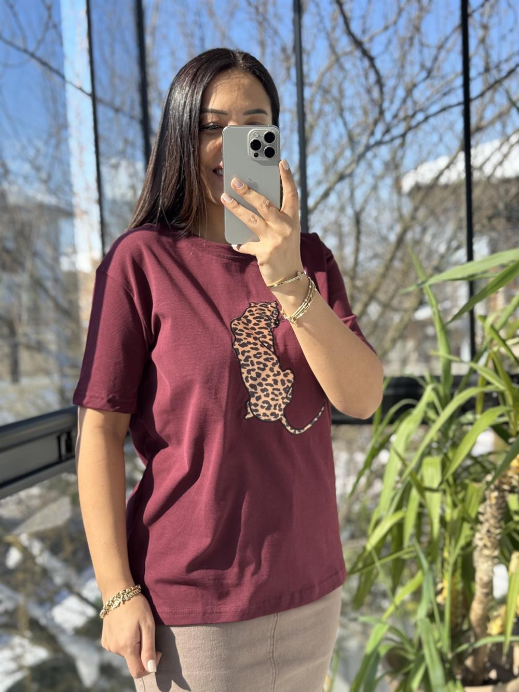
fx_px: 959
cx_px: 260
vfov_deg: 39.7
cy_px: 346
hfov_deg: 30.3
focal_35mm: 48
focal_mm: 6.76
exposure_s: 1/633
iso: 64
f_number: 1.78
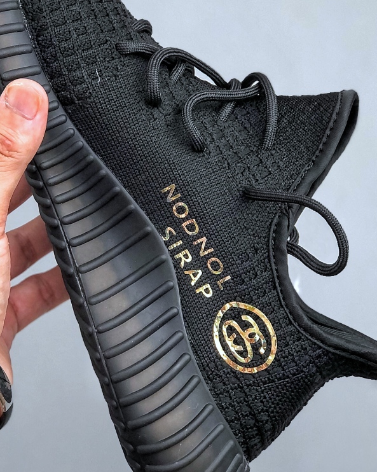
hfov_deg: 14.2
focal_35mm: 108
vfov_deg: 17.8
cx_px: 120
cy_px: 188
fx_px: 1507
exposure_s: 1/33
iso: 20
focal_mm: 6.6
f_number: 2.8
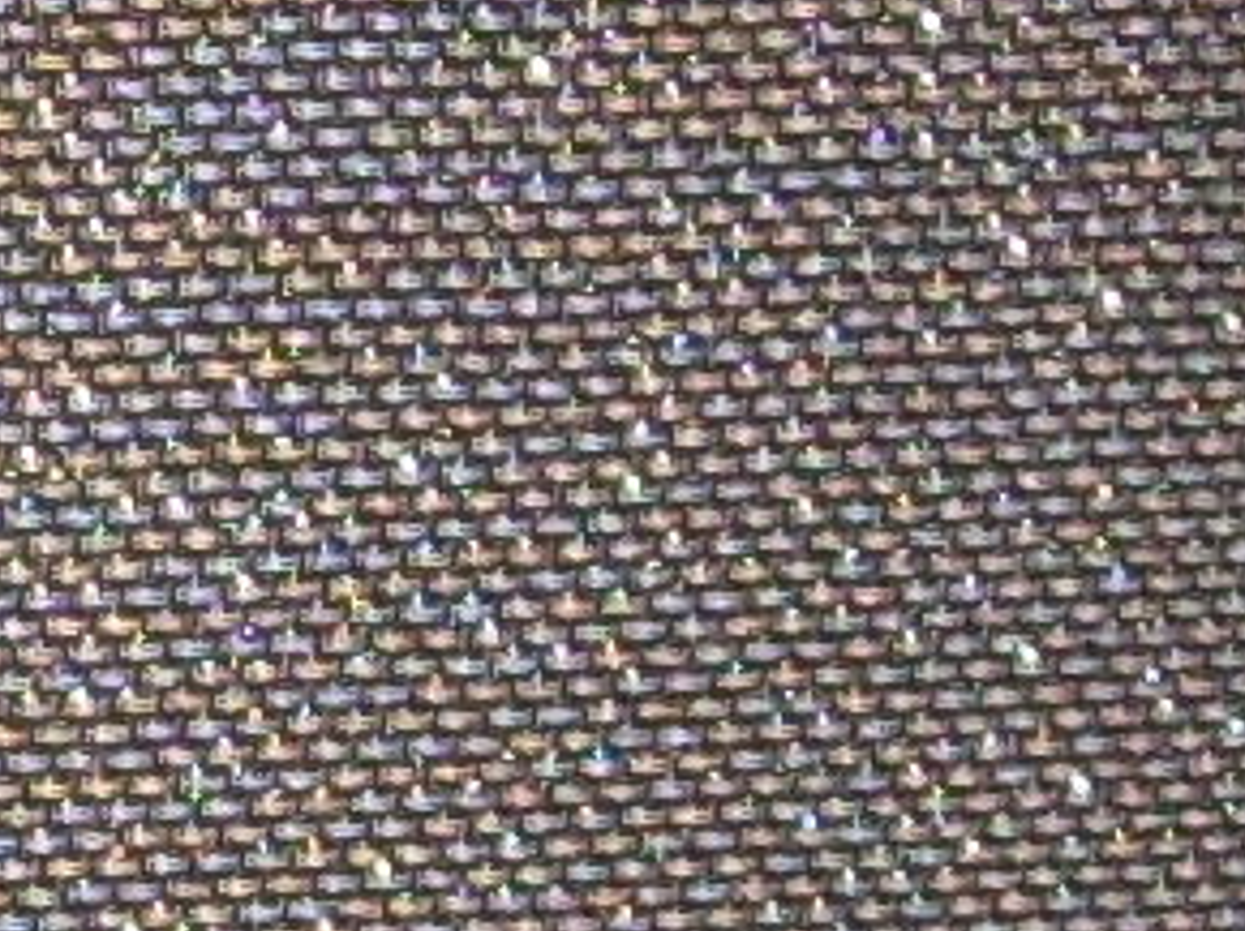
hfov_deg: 6.4
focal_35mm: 298
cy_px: 227
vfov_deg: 5.0
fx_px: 10709
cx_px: -1554
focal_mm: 6.3
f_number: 2.8
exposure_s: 1/60
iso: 168
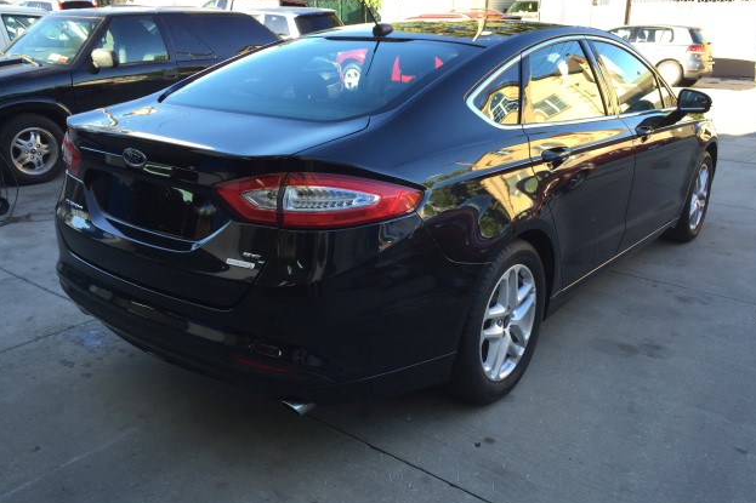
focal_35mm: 31
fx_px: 651
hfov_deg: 60.3
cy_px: 248
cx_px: 385
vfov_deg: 42.3
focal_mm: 4.15
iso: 32
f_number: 2.2
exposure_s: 1/148
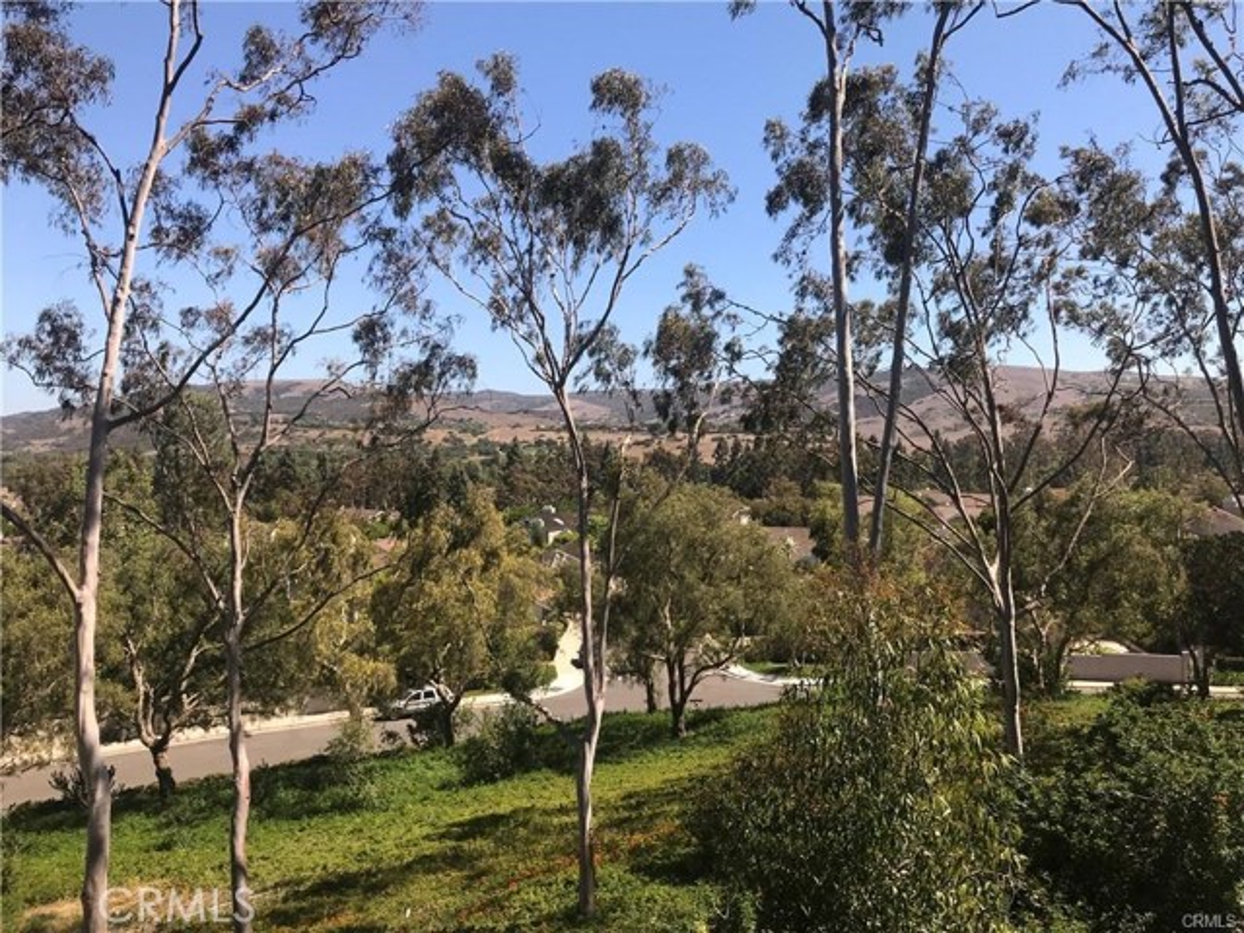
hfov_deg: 63.4
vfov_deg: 49.7
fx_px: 1006
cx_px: 622
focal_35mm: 28
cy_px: 466
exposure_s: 1/2591
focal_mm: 3.99
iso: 20
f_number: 1.8
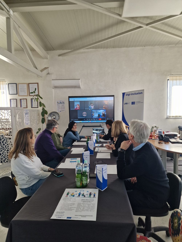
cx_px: 91
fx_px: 161
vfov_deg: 73.9
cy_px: 121
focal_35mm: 23
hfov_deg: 58.9
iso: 100
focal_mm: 6.4
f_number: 1.8
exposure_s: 1/180
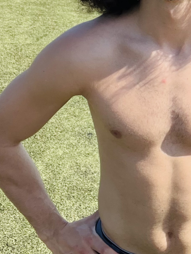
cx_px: 244
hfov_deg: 18.0
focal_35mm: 77
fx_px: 567
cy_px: -1
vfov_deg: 24.2
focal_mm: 2.71
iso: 32
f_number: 2.2
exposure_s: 1/454
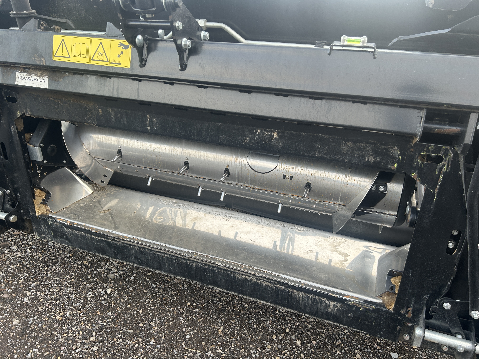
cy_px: 180
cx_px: 240
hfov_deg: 67.3
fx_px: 360
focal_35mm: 26
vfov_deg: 53.1
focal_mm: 5.7
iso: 50
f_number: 1.5
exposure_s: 1/121
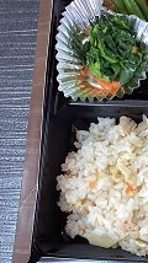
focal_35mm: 79
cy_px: 122
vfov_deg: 26.9
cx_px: 201
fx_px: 552
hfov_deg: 14.5
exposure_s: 1/60
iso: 64
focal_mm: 3.3
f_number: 2.4
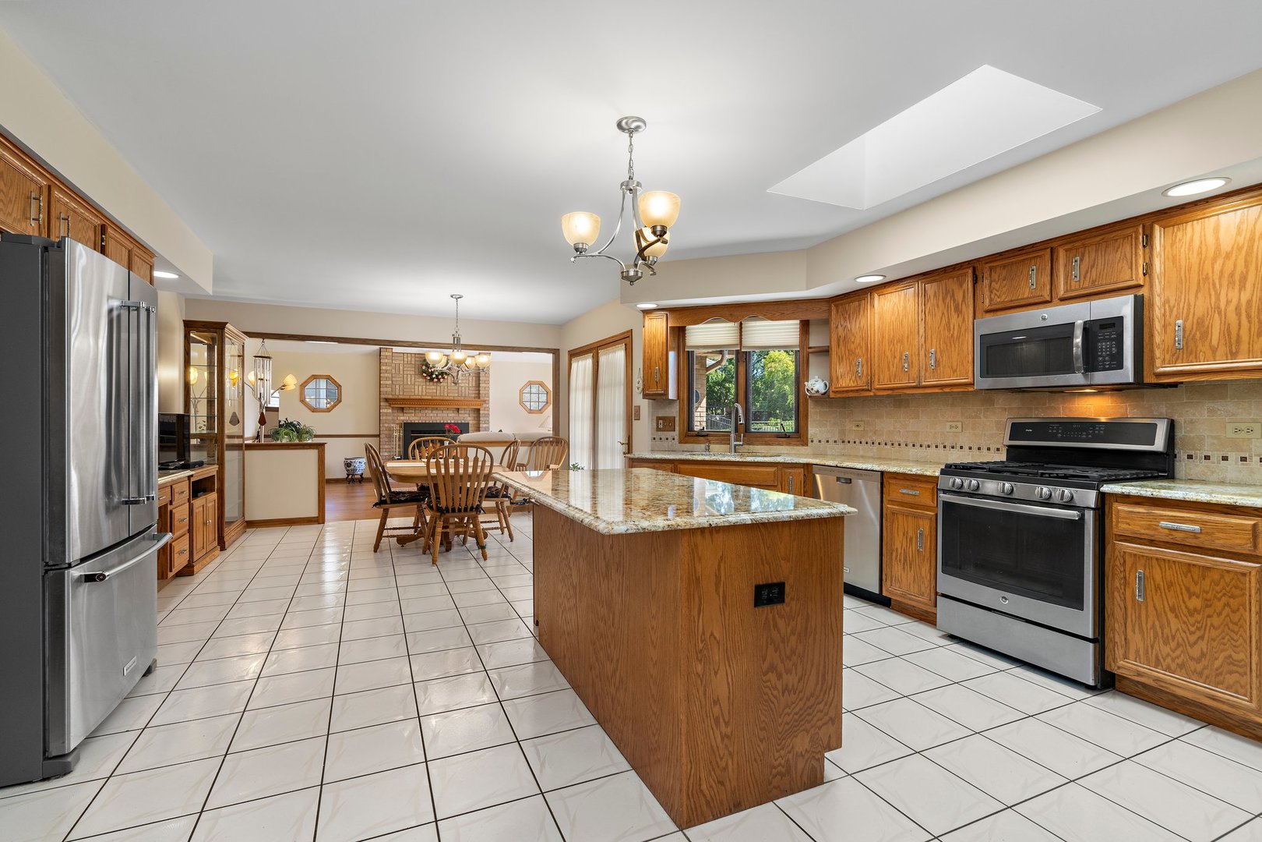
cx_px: 631
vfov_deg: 73.7
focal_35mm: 16
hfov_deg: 96.7
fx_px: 561
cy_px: 421
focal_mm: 16
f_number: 9
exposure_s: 1/10
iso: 640
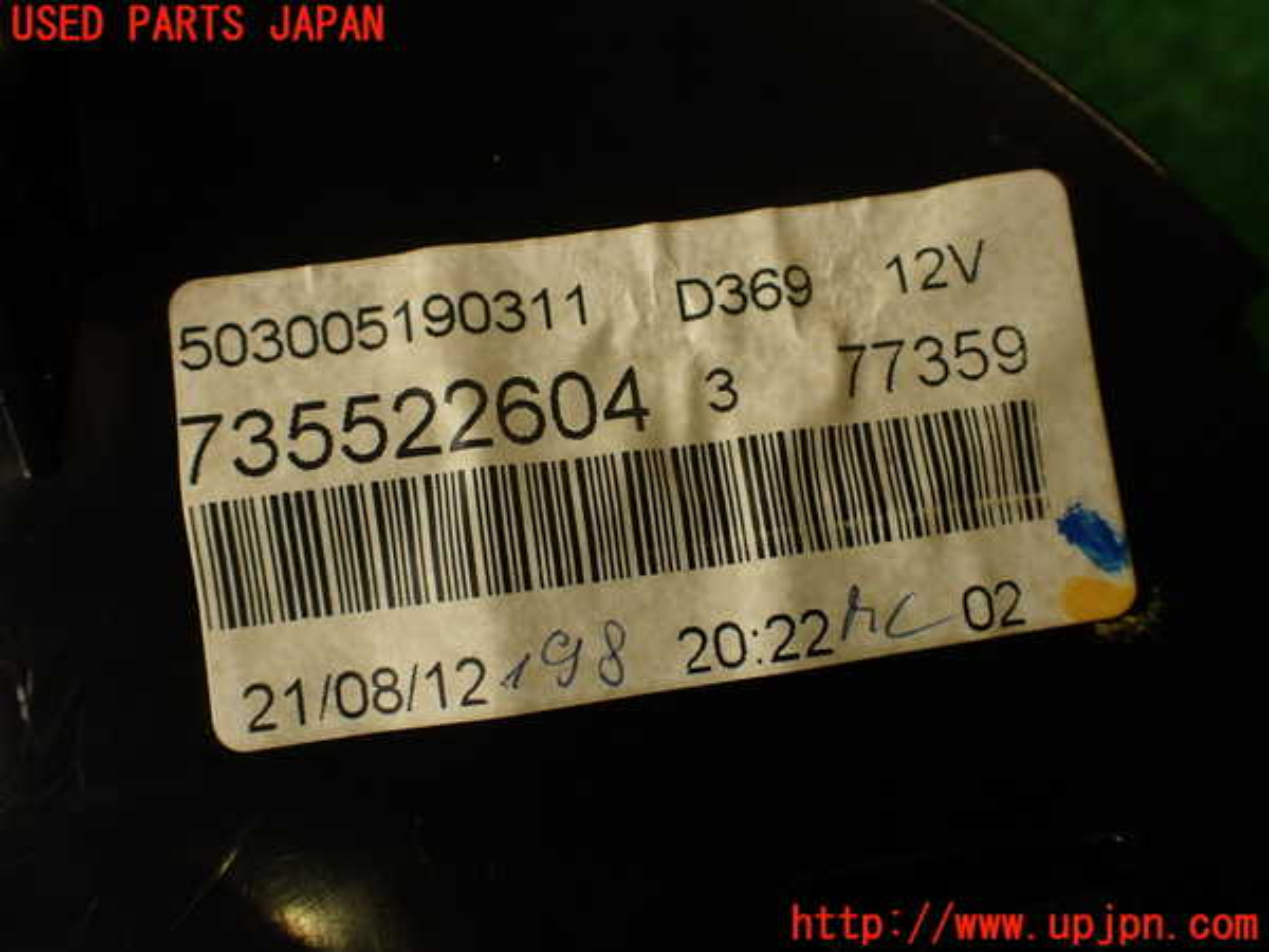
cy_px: 476
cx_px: 634
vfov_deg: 46.8
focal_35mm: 30
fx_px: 1100
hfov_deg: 60.0
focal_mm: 5.4
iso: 100
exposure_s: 1/80
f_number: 3.2
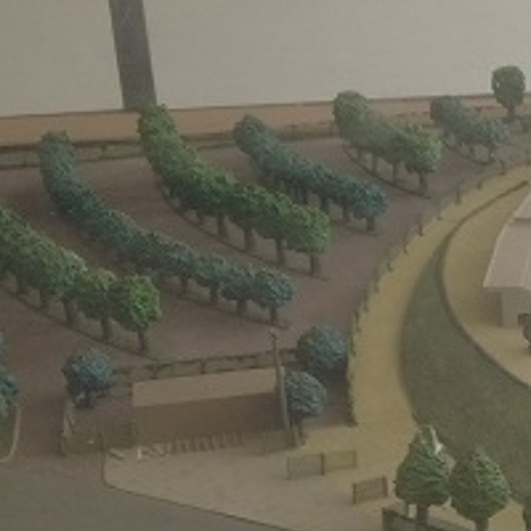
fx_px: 1840
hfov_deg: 15.2
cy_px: 396
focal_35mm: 106
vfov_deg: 16.3
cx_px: 794
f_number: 1.8
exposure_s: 1/50
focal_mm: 4.4
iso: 100
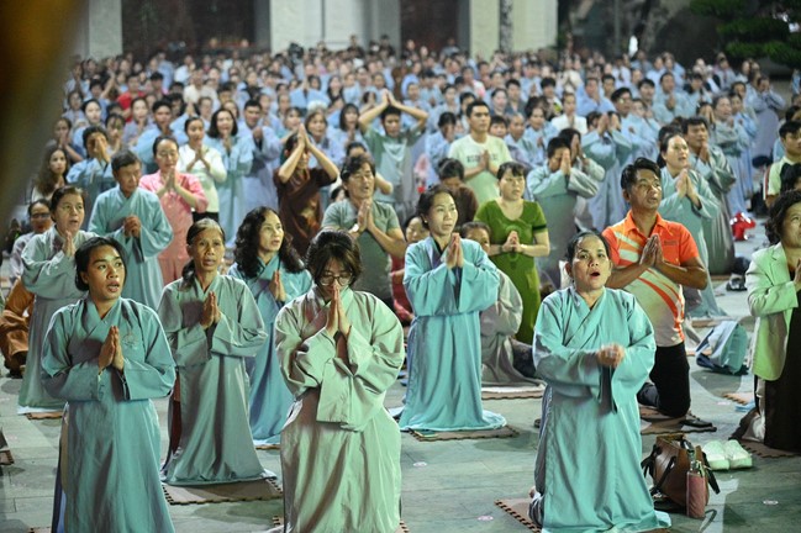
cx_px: 400
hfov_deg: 19.5
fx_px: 2335
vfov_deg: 13.0
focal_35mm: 105
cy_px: 266
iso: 16000
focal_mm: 105
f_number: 4.5
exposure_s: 1/125
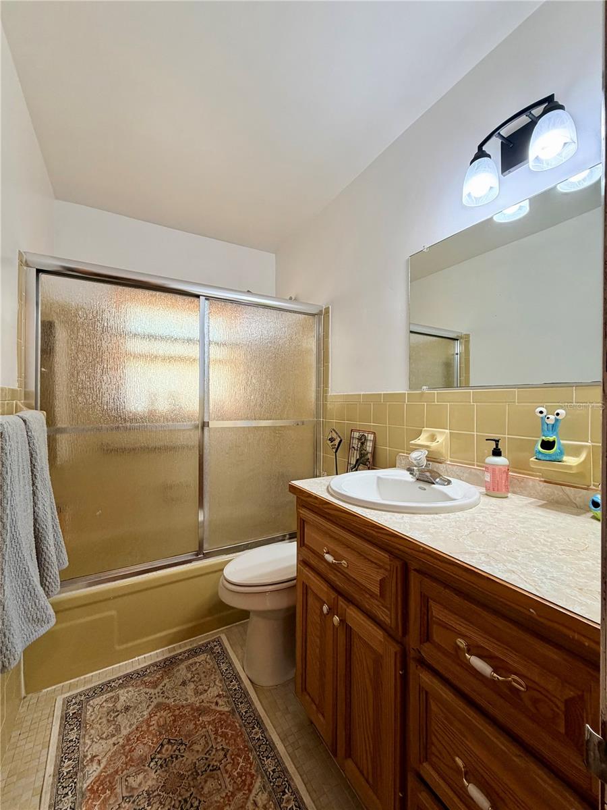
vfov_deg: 102.1
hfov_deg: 85.7
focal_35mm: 14
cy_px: 405
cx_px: 304
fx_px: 327
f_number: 2.2
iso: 200
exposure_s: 1/60
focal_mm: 2.22
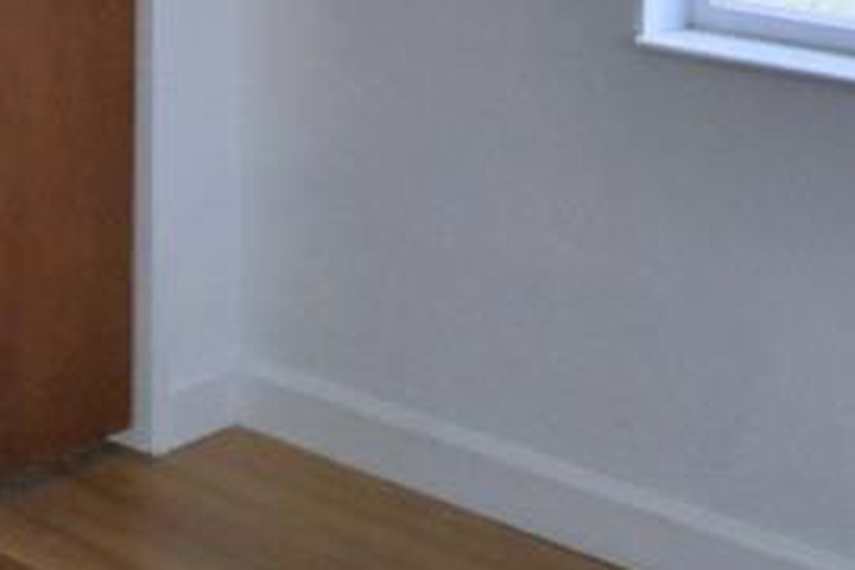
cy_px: -469
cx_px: 127
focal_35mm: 89
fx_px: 2114
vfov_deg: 13.7
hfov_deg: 22.4
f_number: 4.5
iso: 280
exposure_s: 1/125
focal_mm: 10
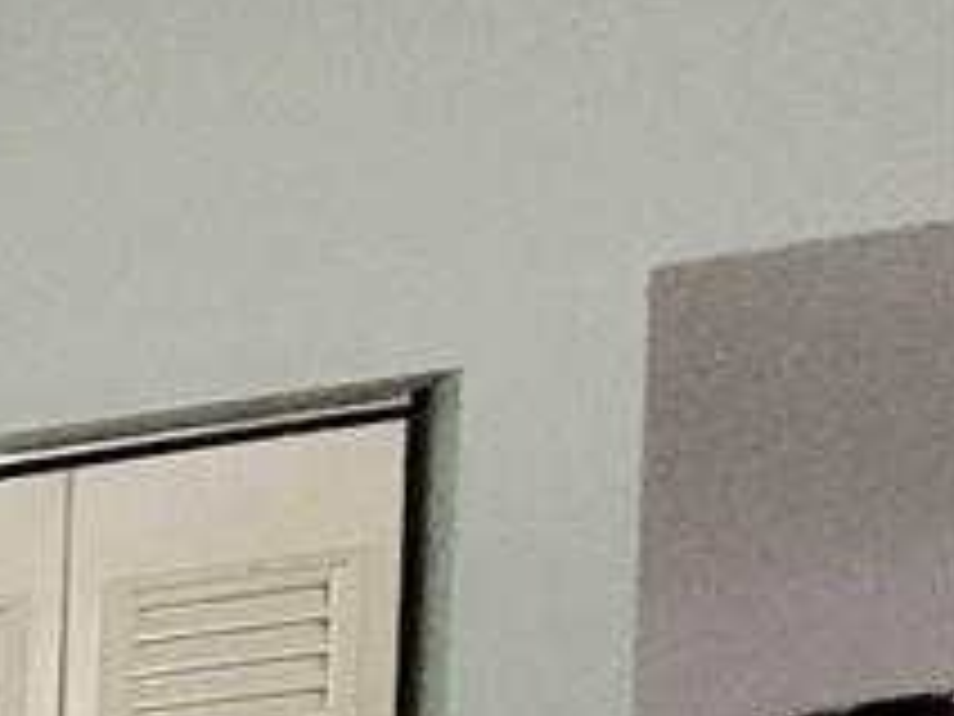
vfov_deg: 10.8
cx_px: -2632
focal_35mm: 98
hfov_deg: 8.8
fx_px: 2701
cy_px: 2071
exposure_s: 1/60.2
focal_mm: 2.2
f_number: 2.2
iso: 320
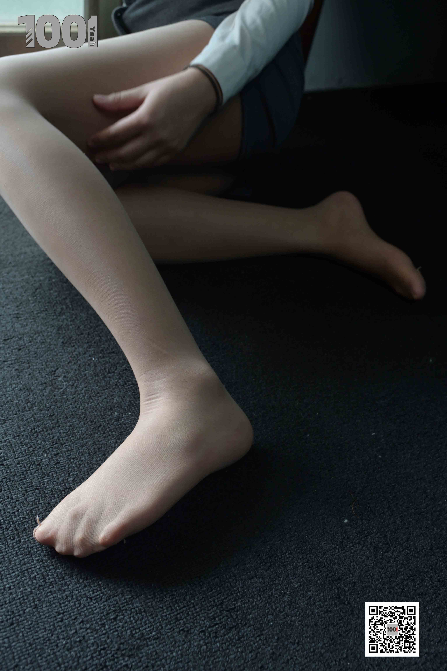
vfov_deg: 54.4
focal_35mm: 35
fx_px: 652
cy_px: 336
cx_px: 224
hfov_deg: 37.9
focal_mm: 35
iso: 640
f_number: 6.3
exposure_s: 1/160
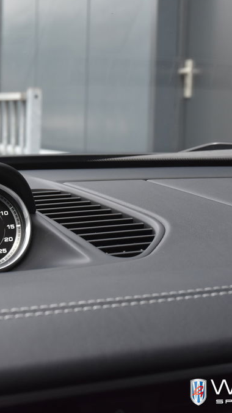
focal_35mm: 81
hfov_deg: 14.7
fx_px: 886
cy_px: 205
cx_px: 8
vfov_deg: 26.2
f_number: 8
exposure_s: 1/320
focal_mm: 34
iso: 800
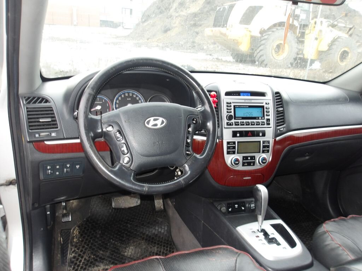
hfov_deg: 65.3
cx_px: 181
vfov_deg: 51.4
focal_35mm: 27
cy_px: 136
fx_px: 282
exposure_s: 1/27
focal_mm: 4.9
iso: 200
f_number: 3
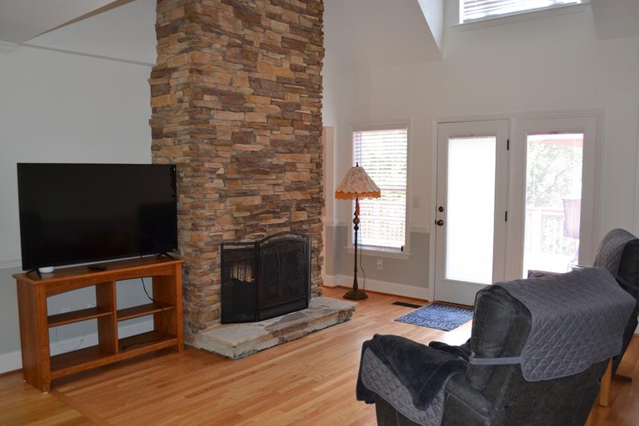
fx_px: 497
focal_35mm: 28
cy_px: 217
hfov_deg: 65.5
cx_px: 318
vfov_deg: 46.4
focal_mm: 18
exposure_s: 1/60
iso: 500
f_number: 3.5
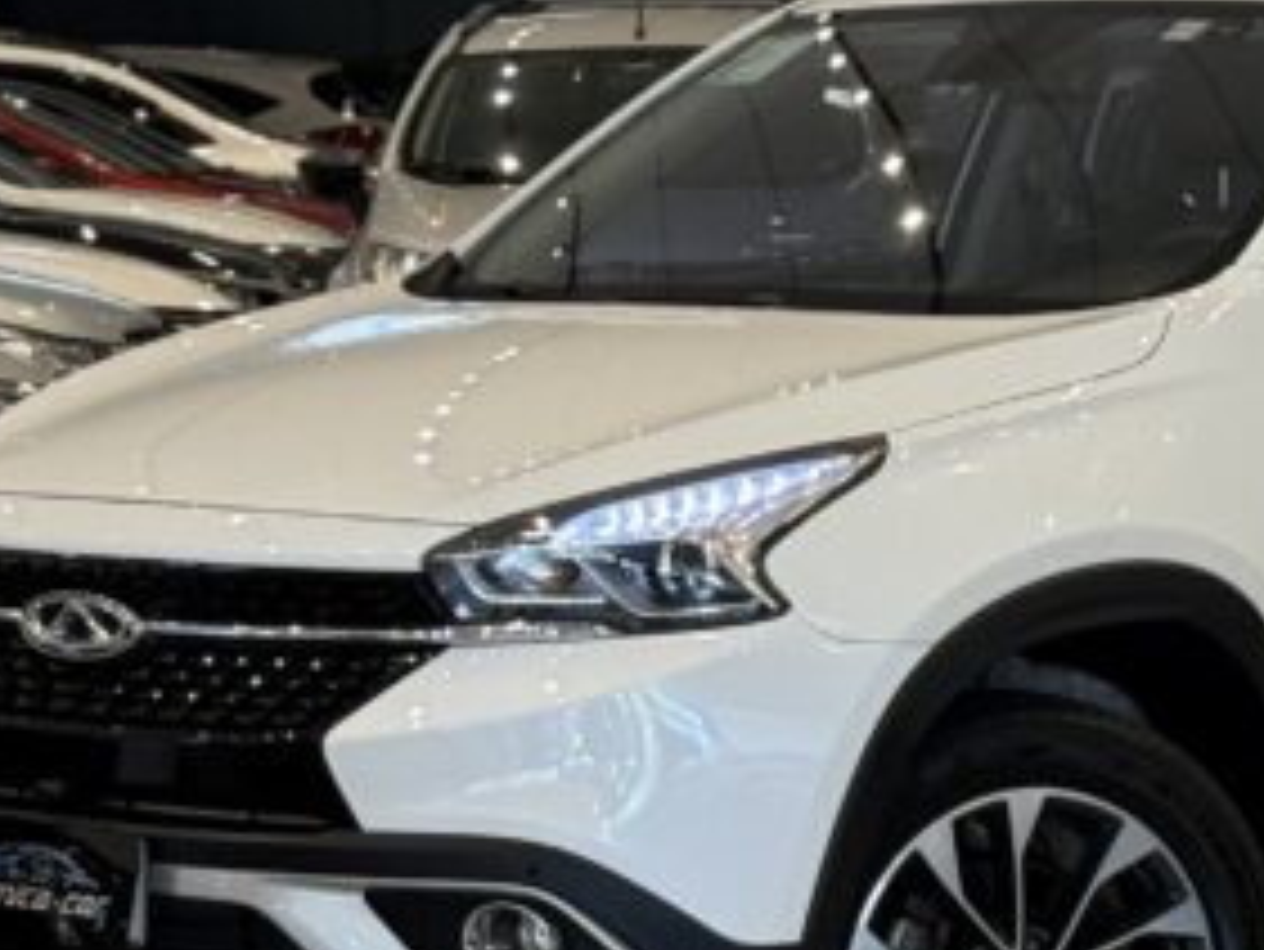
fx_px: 6393
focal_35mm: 175
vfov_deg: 8.5
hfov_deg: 11.2
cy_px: 549
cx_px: 1026
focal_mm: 6.76
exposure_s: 1/60
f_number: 1.78
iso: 80
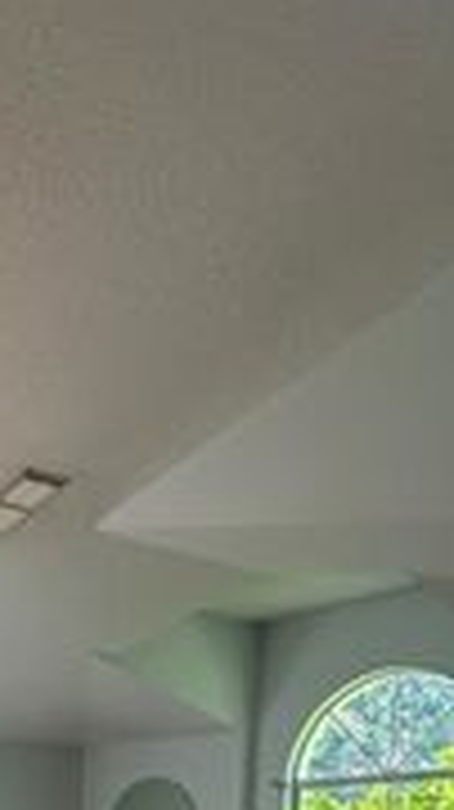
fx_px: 965
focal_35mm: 45
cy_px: 1044
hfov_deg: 23.7
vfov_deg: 33.6
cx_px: -119
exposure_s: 1/120
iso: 80
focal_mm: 2.22
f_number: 2.2
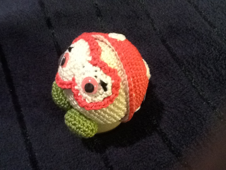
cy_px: 85
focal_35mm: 44
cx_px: 113
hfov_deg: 42.9
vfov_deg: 32.9
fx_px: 287
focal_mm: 2.03
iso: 320
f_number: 2.4
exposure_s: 1/15
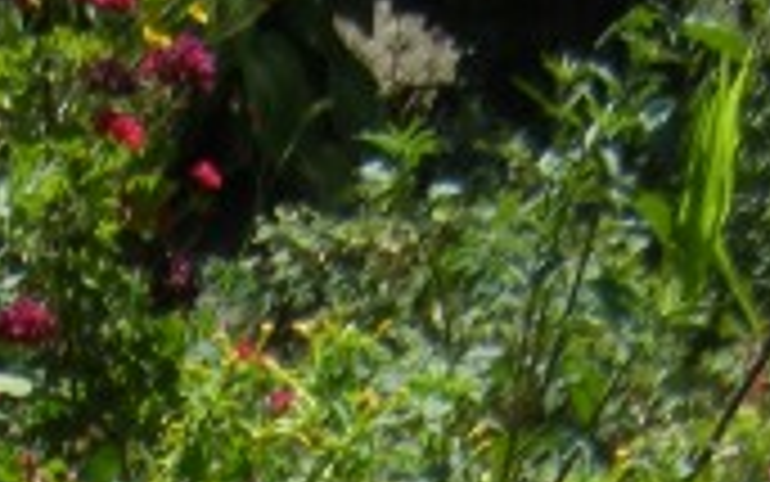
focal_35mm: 143
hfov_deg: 14.5
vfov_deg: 7.5
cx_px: 131
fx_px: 3002
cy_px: 1689
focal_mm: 5.4
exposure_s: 1/375
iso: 160
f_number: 7
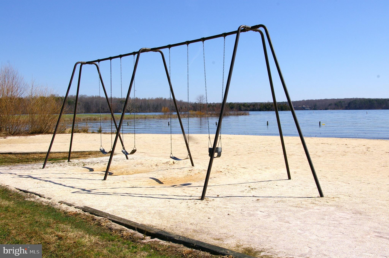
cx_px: 194
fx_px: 421
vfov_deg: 34.1
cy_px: 129
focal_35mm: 39
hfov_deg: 49.6
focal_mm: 26
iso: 200
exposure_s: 1/350
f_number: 13
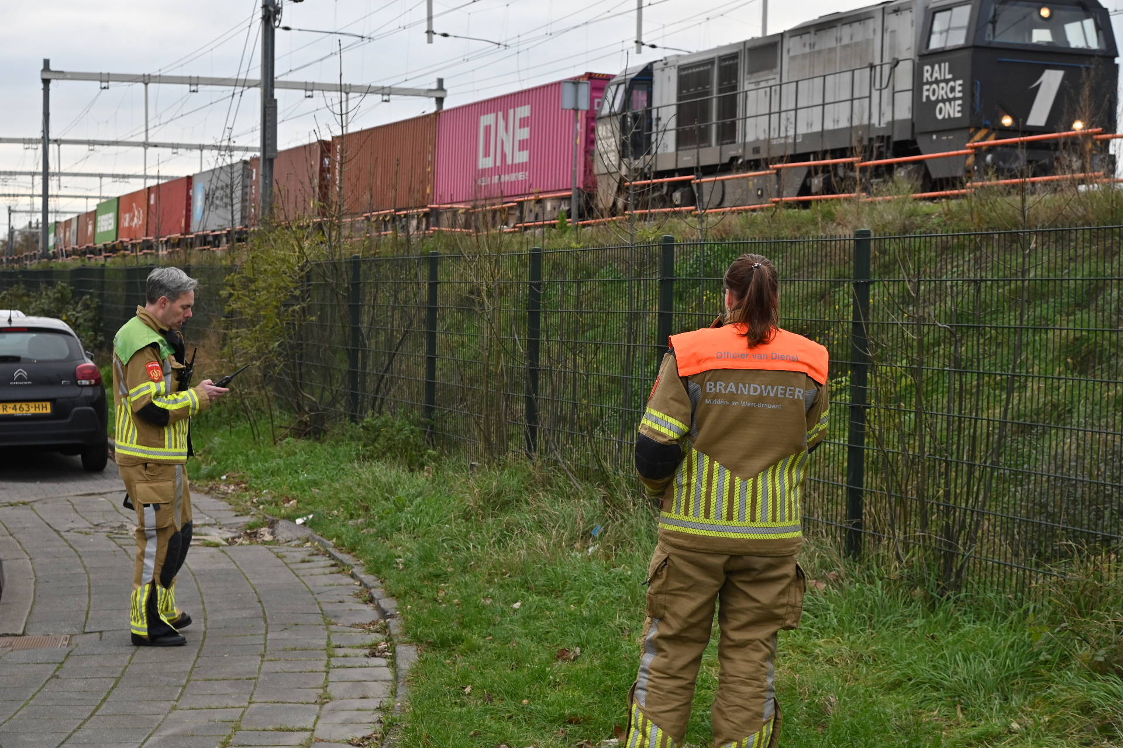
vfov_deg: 20.6
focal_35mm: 66
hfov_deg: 30.5
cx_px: 562
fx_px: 2059
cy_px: 374
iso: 800
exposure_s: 1/250
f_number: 8
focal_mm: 66
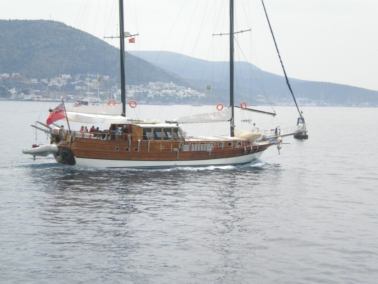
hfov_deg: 23.8
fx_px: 895
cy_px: 142
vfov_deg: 18.0
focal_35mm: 82
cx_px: 189
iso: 50
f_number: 7.2
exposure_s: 1/125
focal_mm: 14.3
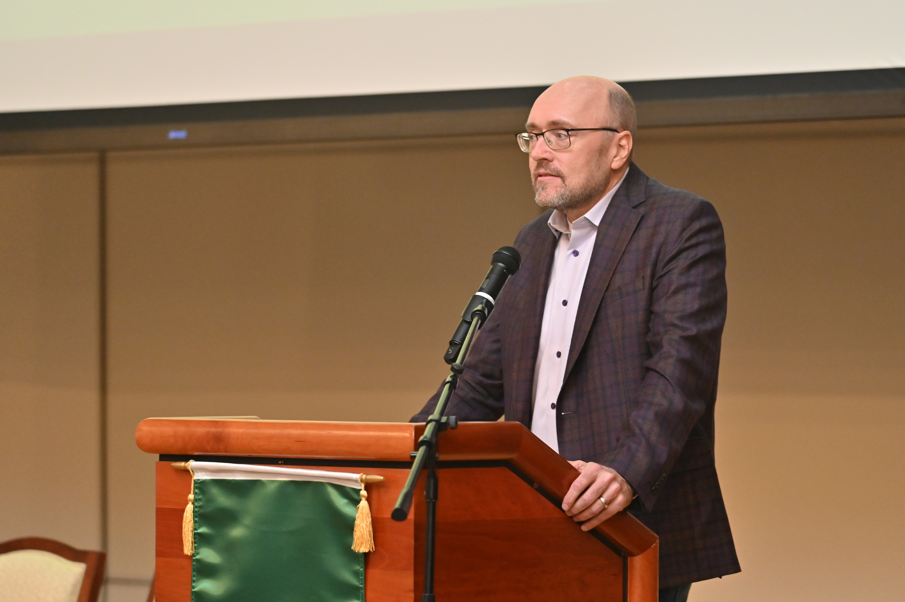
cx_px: 452
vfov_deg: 9.8
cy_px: 301
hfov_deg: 14.7
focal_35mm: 140
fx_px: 3517
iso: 2500
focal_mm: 140
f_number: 4
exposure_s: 1/200
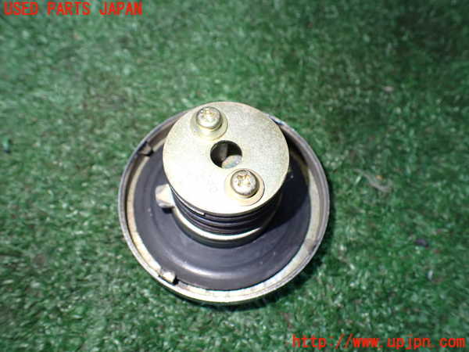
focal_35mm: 30
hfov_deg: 60.0
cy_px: 176
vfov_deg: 46.8
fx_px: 406
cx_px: 234
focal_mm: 5.4
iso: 800
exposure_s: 1/80
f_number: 2.3
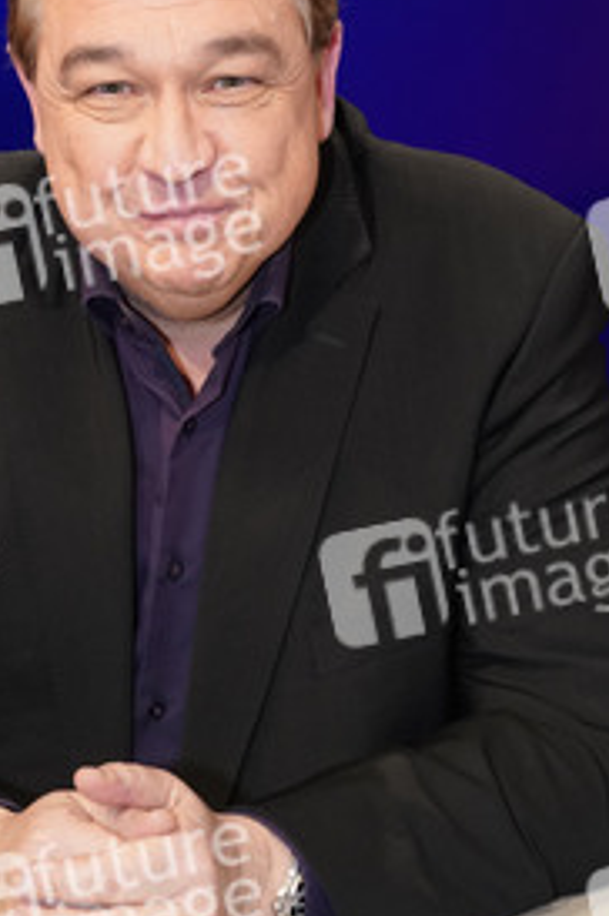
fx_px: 1781
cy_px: 401
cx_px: 187
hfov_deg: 19.3
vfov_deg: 28.8
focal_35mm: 70
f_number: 5.6
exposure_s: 1/125
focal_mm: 48
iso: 2000
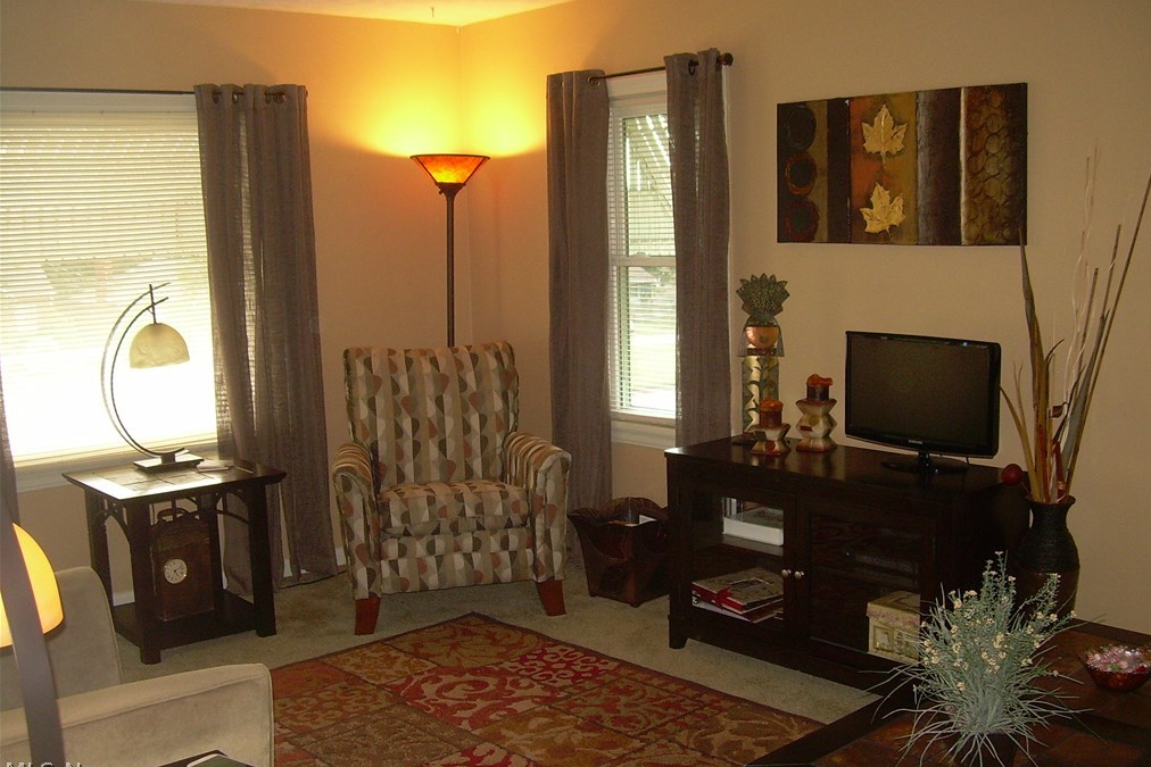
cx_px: 581
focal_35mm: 40
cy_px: 355
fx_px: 1279
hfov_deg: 48.5
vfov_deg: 33.4
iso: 154
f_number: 2.8
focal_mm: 6.3
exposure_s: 1/60
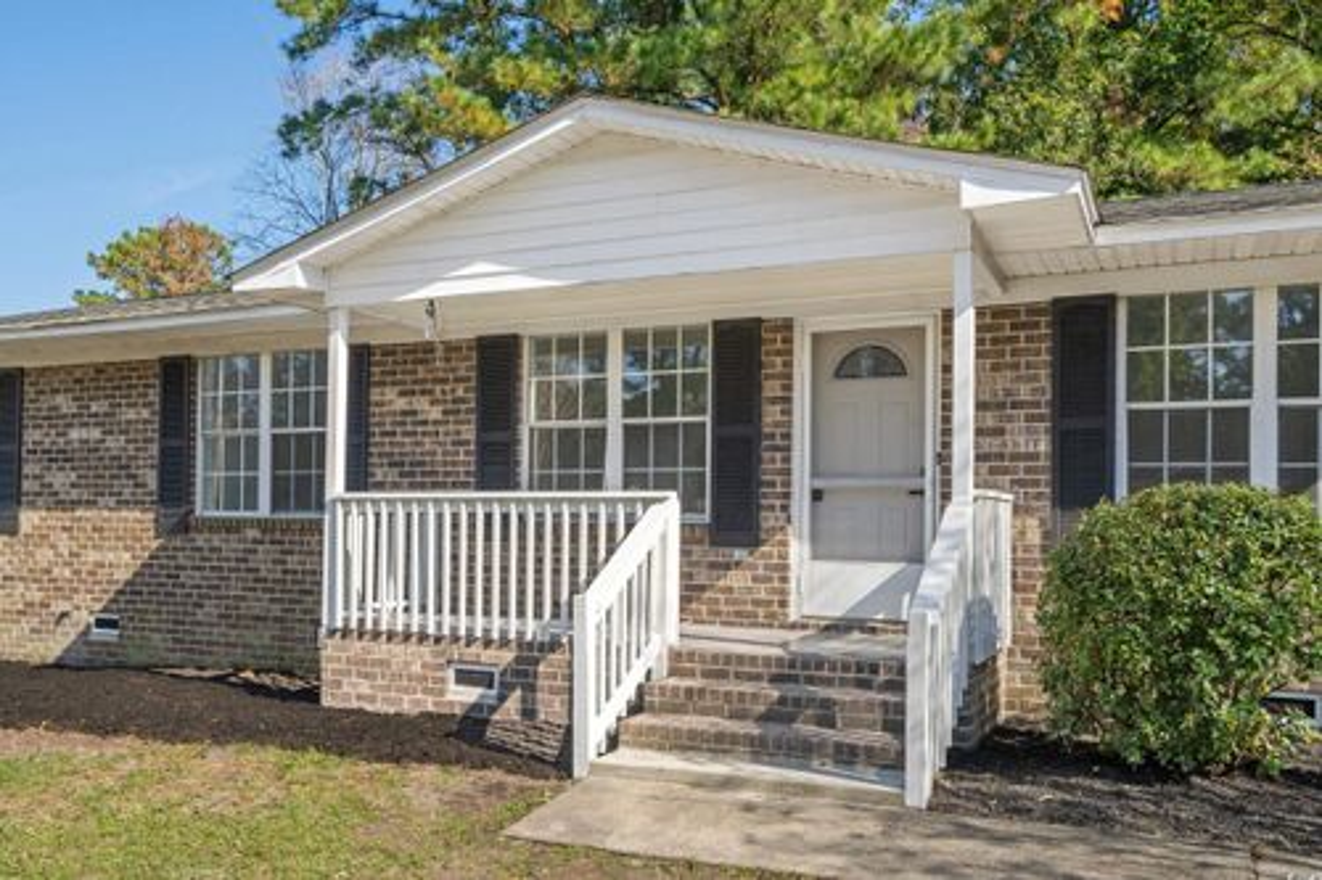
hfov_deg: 61.9
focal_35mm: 30
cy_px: 440
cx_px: 661
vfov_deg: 43.6
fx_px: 1101
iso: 320
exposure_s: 1/60
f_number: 8
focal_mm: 30
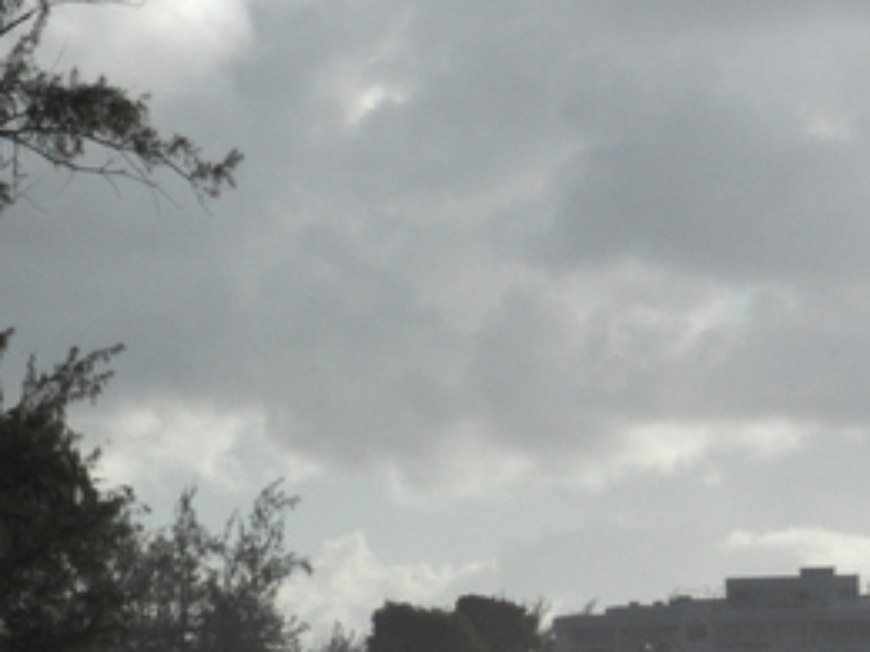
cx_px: 234
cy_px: 684
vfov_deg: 4.6
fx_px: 8118
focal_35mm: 323
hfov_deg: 6.1
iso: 100
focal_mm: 25.5
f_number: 8
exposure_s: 1/1000
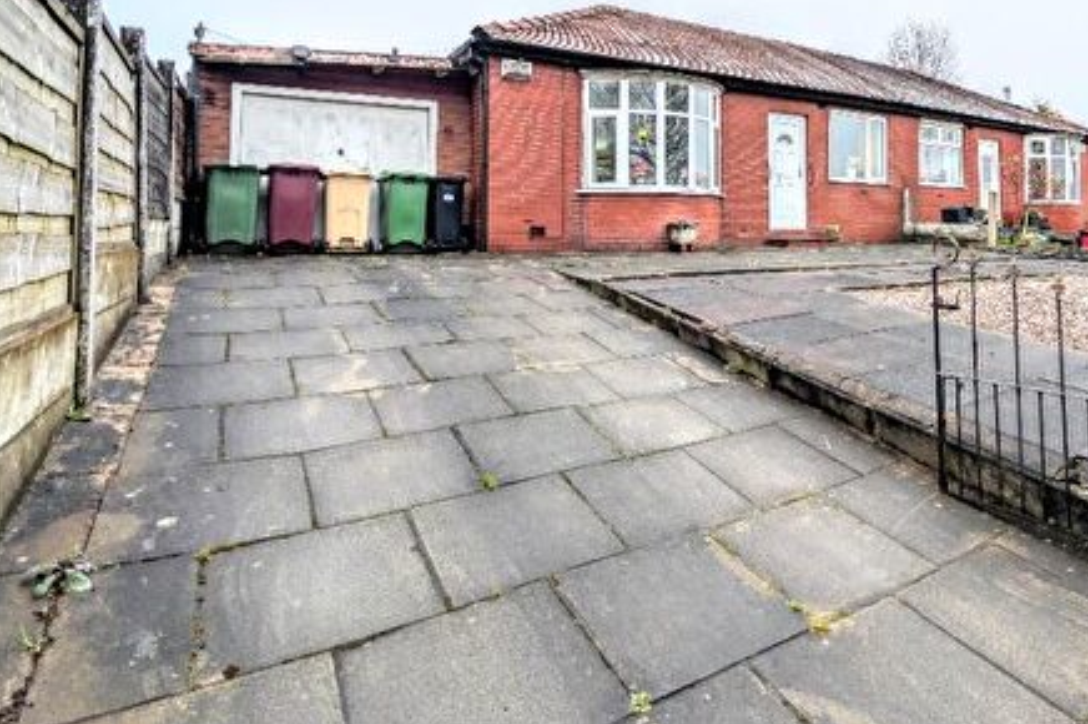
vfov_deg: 58.9
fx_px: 604
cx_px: 700
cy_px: 188
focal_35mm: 20
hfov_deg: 81.9
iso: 52
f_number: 1.7
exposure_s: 1/497
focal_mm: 2.02
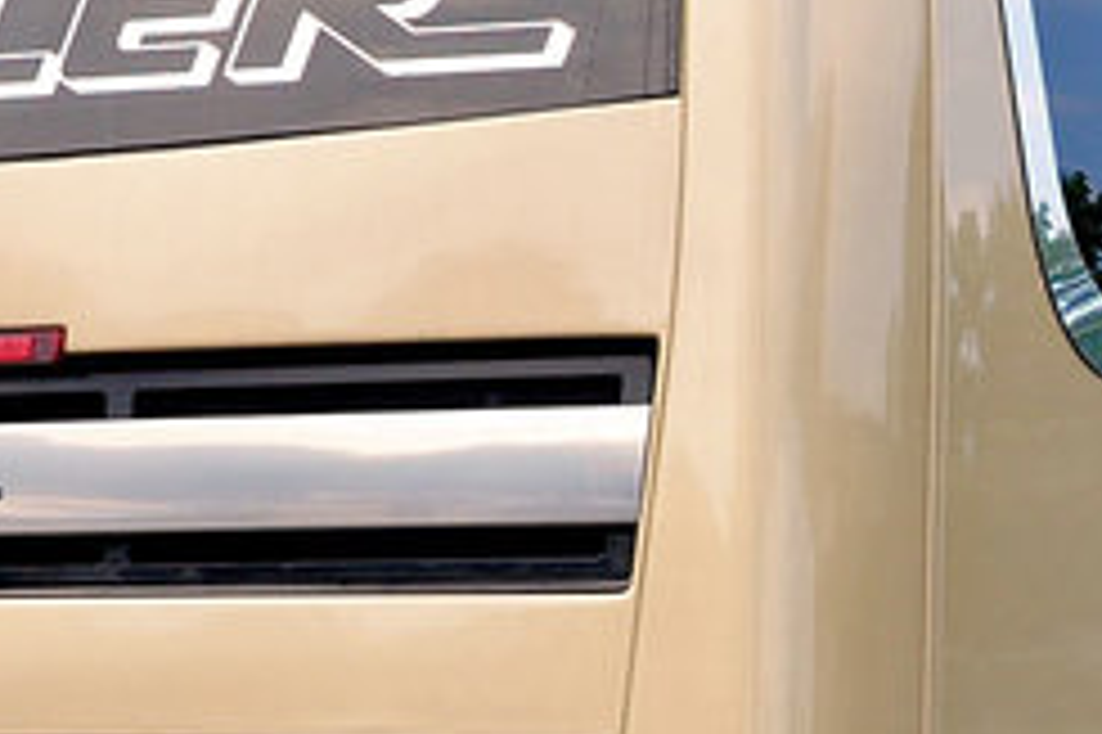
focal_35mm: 176
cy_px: 664
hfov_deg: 11.6
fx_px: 5384
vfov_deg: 7.8
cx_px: 1030
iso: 200
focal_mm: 24
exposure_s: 1/160
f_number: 6.3
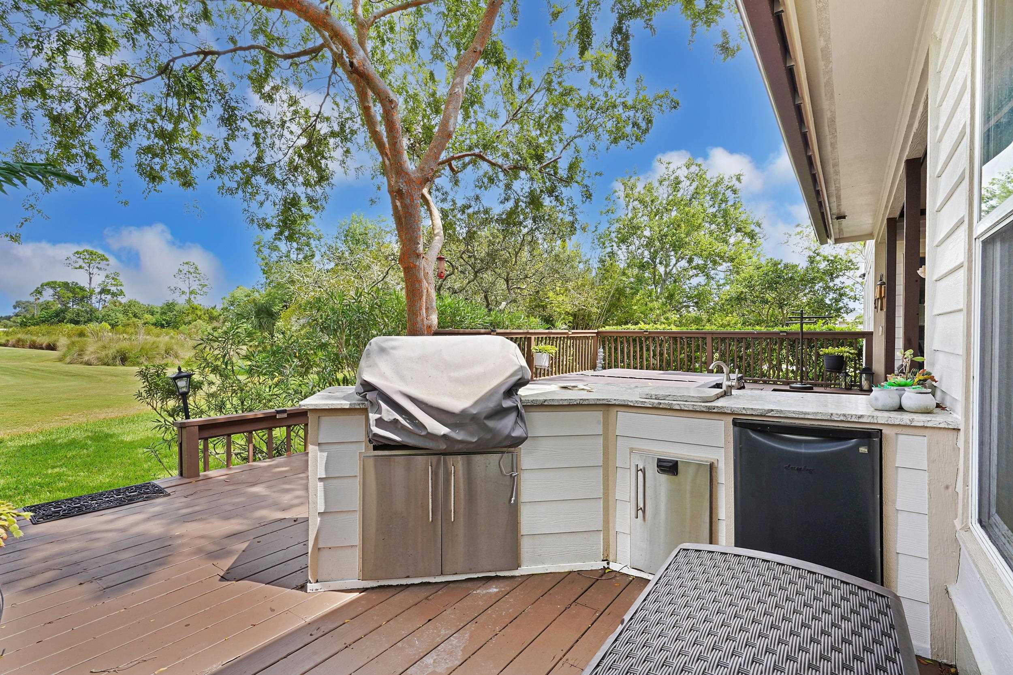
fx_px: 478
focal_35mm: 17
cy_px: 338
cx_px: 506
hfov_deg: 93.3
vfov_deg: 70.4
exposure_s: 1/8
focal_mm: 17
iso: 100
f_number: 16
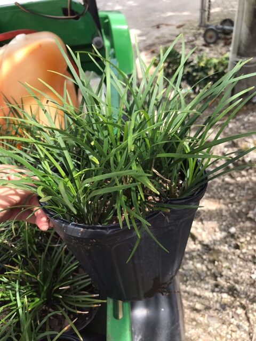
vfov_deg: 63.4
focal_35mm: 28
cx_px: 128
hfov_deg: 49.7
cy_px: 170
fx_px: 276
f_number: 1.8
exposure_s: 1/1030
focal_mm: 3.99
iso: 20
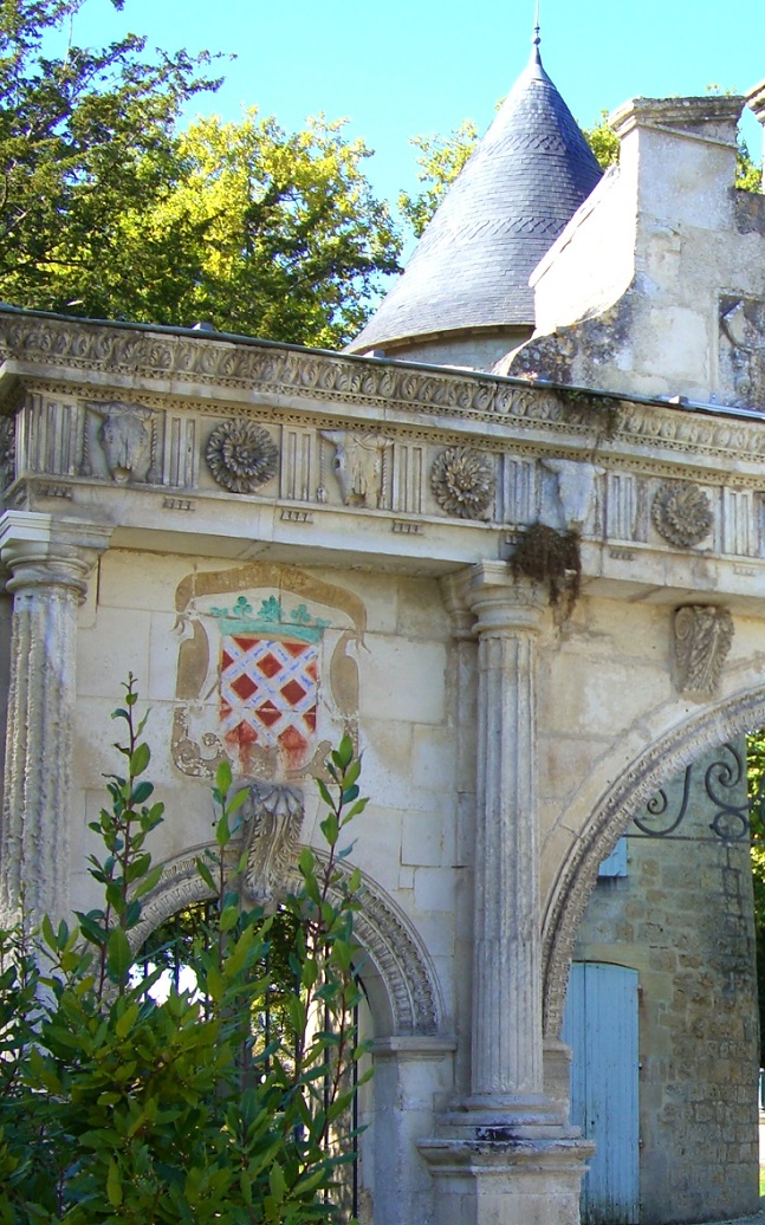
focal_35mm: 70
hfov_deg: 18.1
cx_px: 771
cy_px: 767
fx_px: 2336
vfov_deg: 29.3
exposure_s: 1/250
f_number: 2.8
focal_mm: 7.9
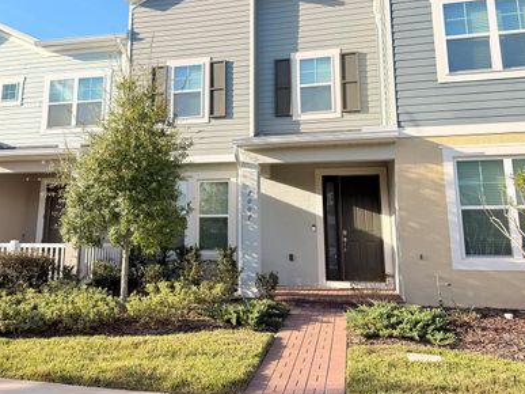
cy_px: 145
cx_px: 229
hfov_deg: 58.2
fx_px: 470
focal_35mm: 31
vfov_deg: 45.0
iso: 80
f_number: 1.78
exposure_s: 1/2611
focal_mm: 6.76
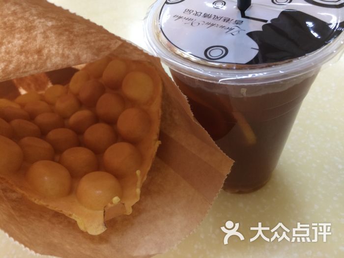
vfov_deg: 48.2
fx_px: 288
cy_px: 129
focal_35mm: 29
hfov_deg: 61.7
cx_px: 172
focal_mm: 4.15
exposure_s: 1/30
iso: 125
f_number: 2.2
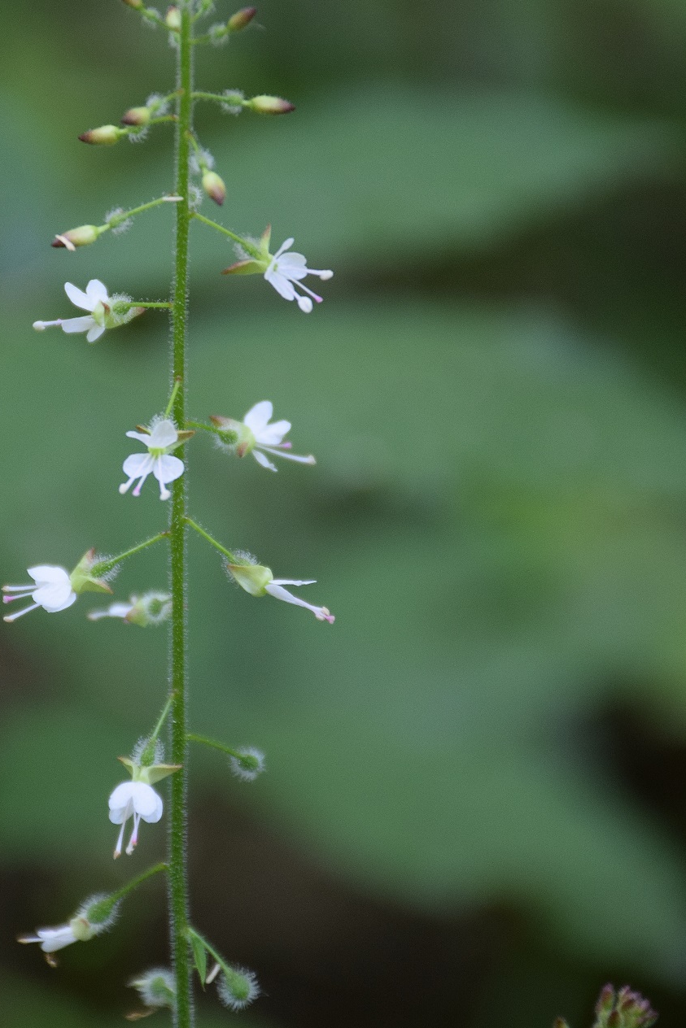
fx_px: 8543
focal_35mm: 299
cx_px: 234
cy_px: 432
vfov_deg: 6.9
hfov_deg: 4.6
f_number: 5.6
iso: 1000
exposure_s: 1/125
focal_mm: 140
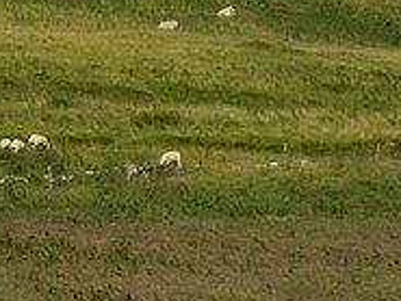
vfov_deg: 0.9
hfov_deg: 1.2
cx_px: -1281
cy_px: -405
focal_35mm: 1662
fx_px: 19266
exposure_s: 1/320
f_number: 13
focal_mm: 200
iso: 200
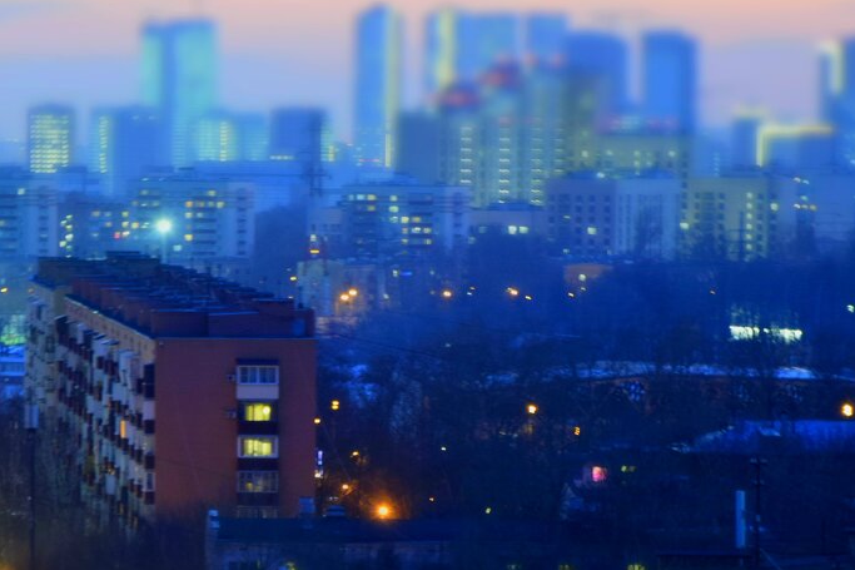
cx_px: 409
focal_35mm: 277
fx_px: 6574
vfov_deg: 5.0
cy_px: 375
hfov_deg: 7.4
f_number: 5.6
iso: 800
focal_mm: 105
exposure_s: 1/1.6
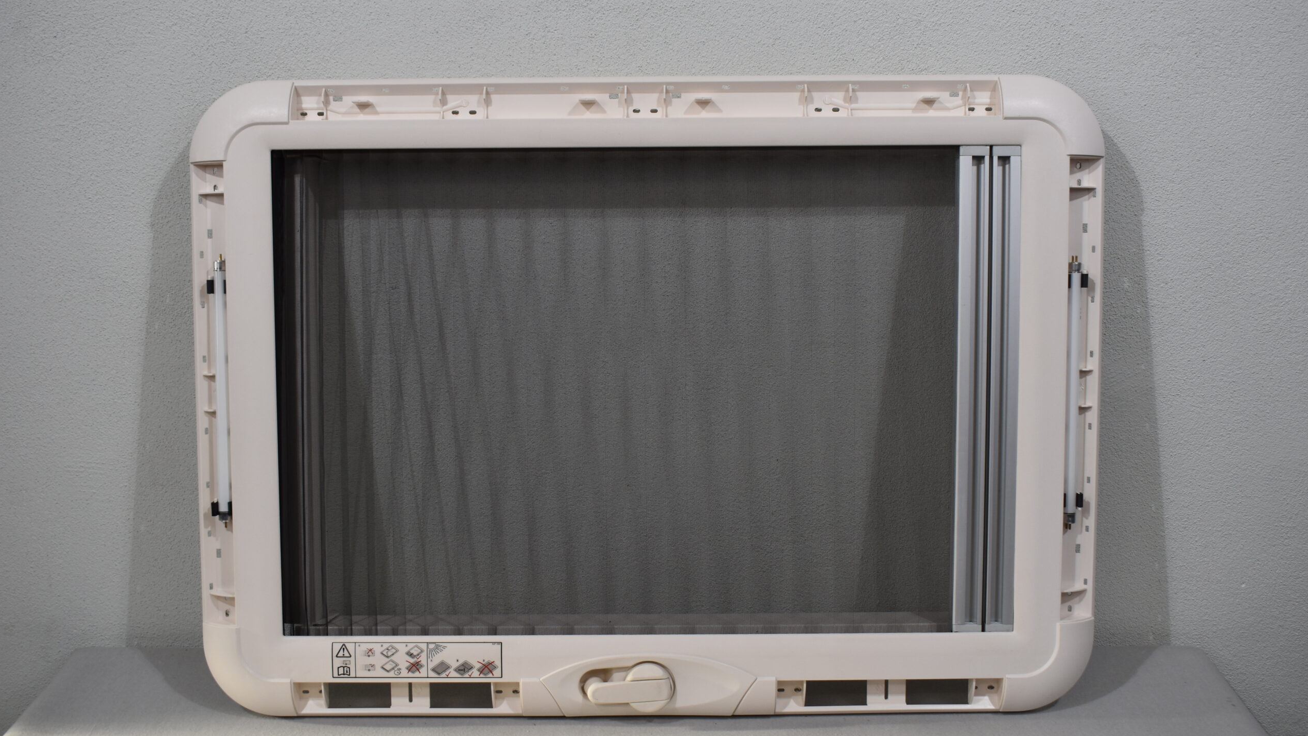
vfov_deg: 31.2
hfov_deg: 52.8
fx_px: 1318
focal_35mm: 38
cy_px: 380
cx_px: 656
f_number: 5.6
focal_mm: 24
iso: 280
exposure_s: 1/125
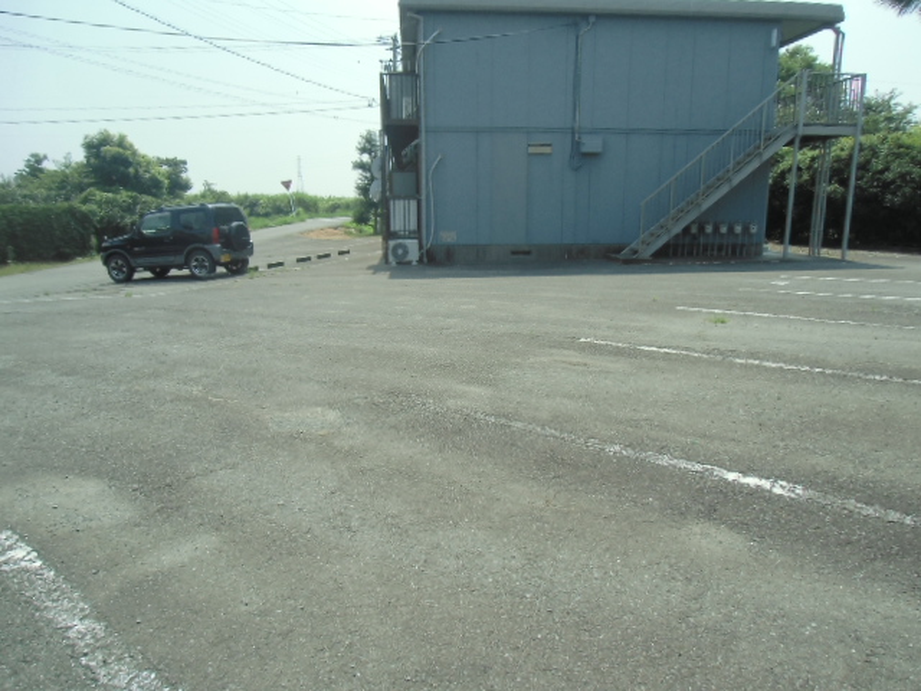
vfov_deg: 56.8
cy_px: 346
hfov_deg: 71.6
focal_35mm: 24
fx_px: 639
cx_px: 460
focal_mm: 4.24
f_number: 3
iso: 64
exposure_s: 1/800
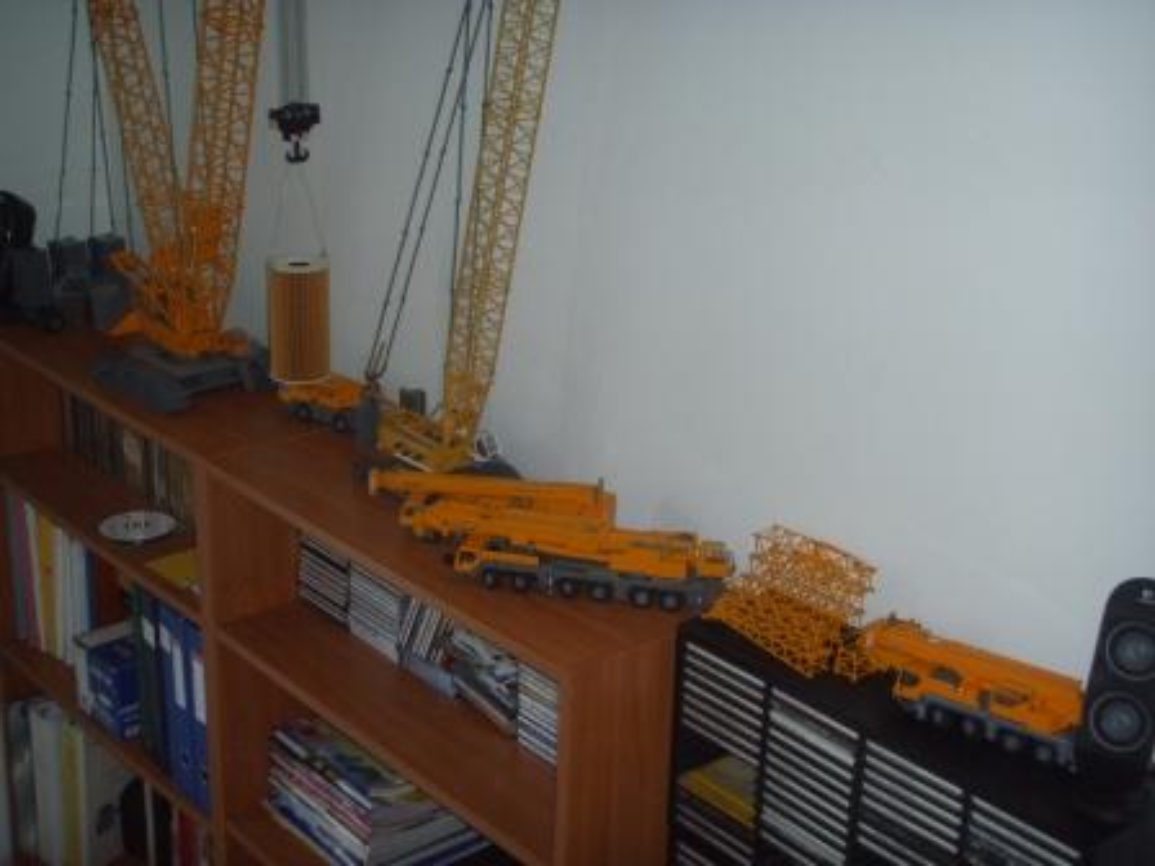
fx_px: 1668
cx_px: 578
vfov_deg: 29.1
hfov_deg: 38.2
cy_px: 433
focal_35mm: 50
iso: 100
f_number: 3.8
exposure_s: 1/45
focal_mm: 8.8
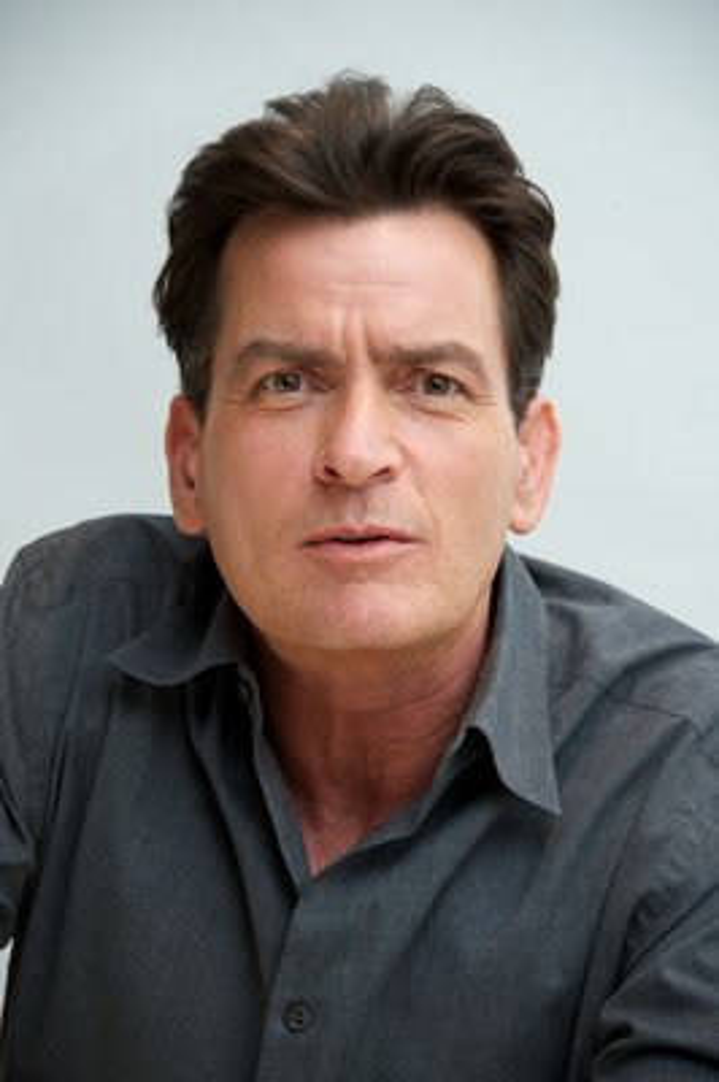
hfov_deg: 7.6
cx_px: 360
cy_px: 541
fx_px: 5401
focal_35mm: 180
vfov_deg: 11.4
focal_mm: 180
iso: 400
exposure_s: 1/60
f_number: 7.1
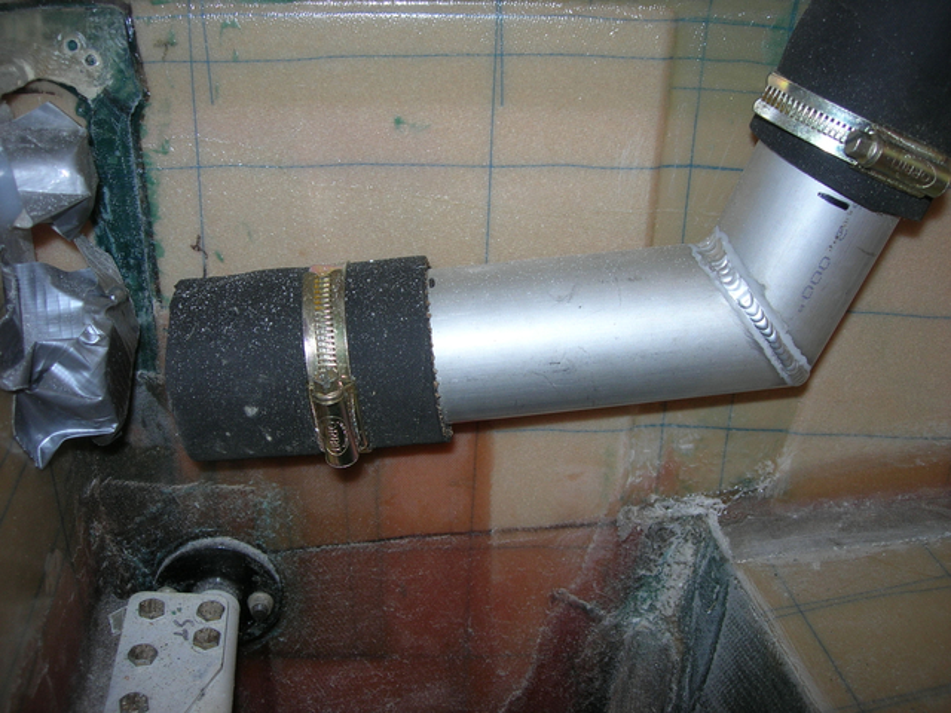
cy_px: 356
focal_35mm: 38
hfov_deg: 49.0
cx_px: 476
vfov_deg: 37.7
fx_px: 1044
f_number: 2.8
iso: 64
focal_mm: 7.8
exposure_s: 1/60.1
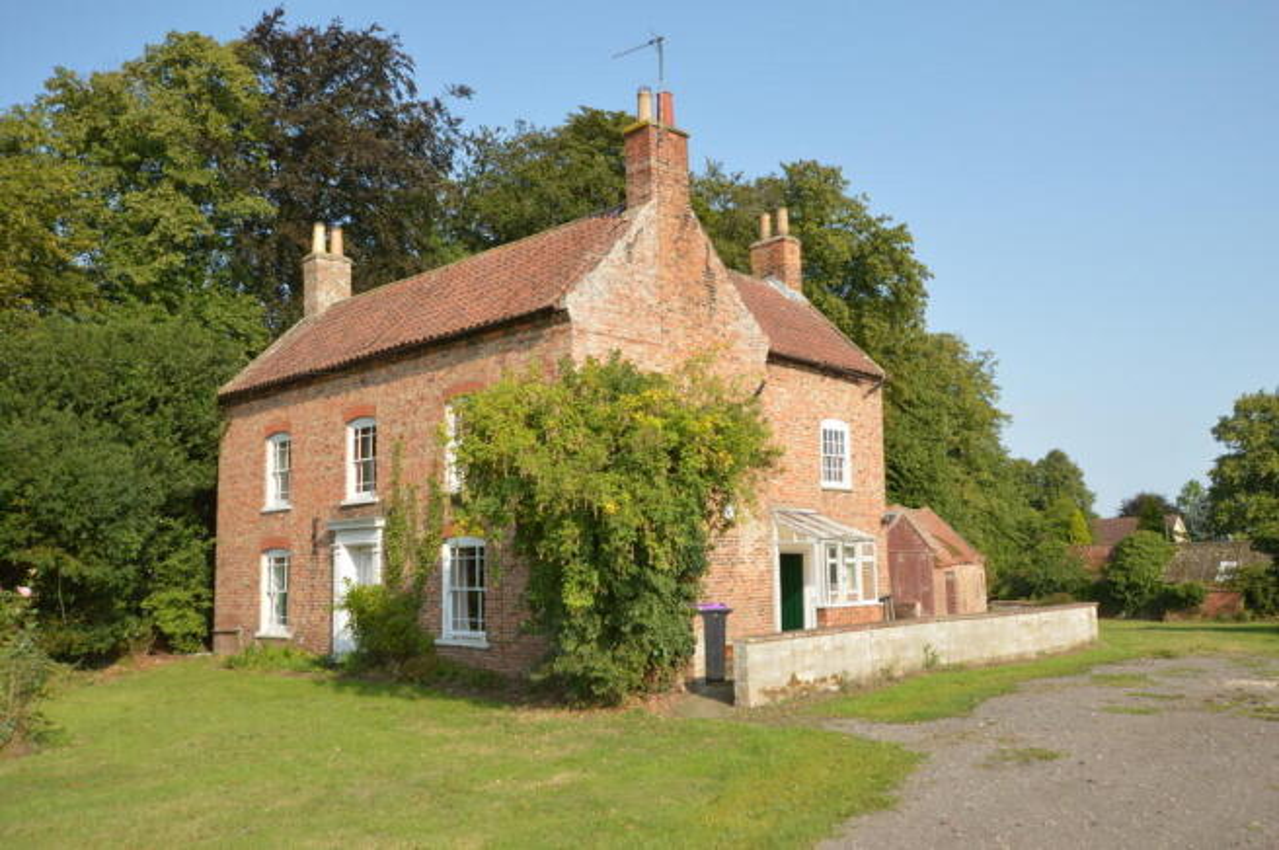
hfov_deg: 62.0
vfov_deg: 43.5
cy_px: 425
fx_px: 1065
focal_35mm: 30
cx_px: 640
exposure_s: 1/320
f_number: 8
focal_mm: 20
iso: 200
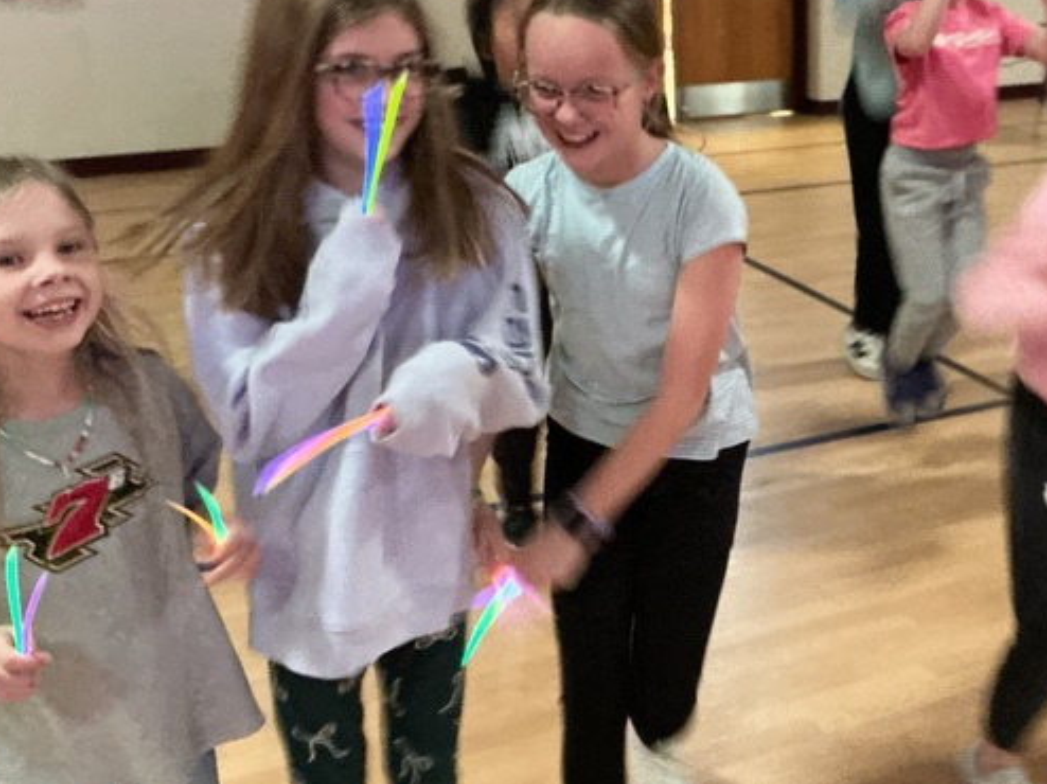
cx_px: 786
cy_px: 333
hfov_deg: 39.4
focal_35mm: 47
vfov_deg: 30.8
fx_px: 1421
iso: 500
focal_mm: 3
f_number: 1.8
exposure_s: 1/20
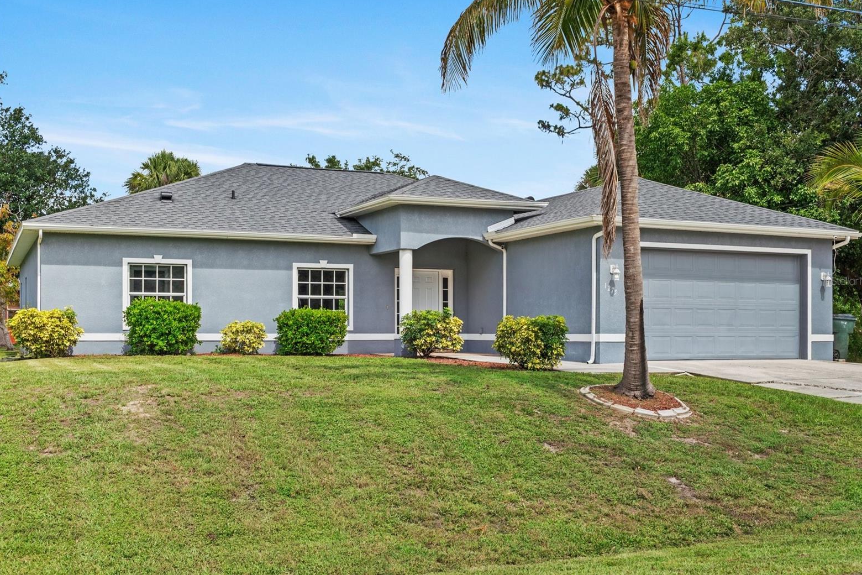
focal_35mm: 40
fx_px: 958
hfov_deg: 48.5
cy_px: 281
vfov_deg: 33.4
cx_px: 438
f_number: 8
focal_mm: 26.3
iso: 125
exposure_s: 1/200
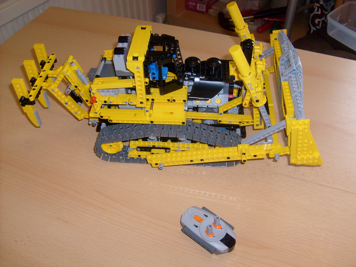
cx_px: 178
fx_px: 360
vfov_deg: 40.7
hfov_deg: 52.6
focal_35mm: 35
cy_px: 134
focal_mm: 5.8
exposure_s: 1/45
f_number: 2.8
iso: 100
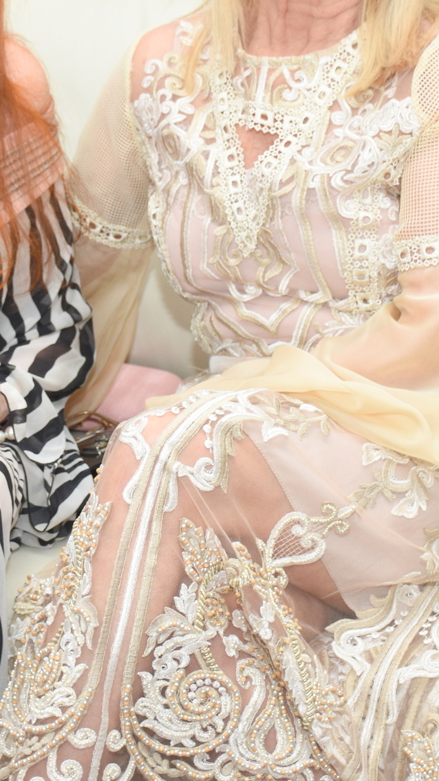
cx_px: 136
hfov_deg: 10.0
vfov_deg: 17.7
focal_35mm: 121
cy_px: 263
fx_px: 2508
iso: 400
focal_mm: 35
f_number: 5
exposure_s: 1/60
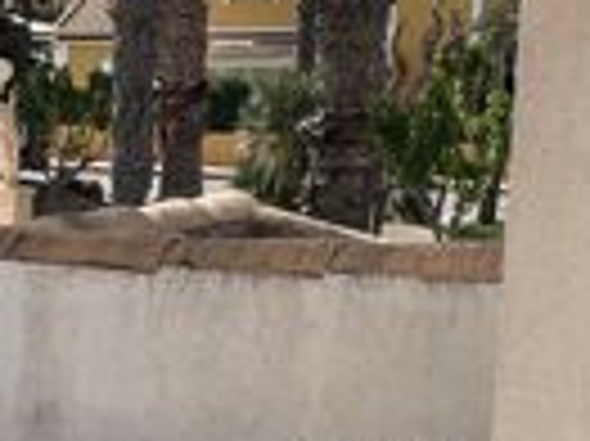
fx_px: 2384
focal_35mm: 140
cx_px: -214
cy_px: 724
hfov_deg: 13.5
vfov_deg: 10.1
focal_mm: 4.2
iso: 32
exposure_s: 1/2882
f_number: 1.6
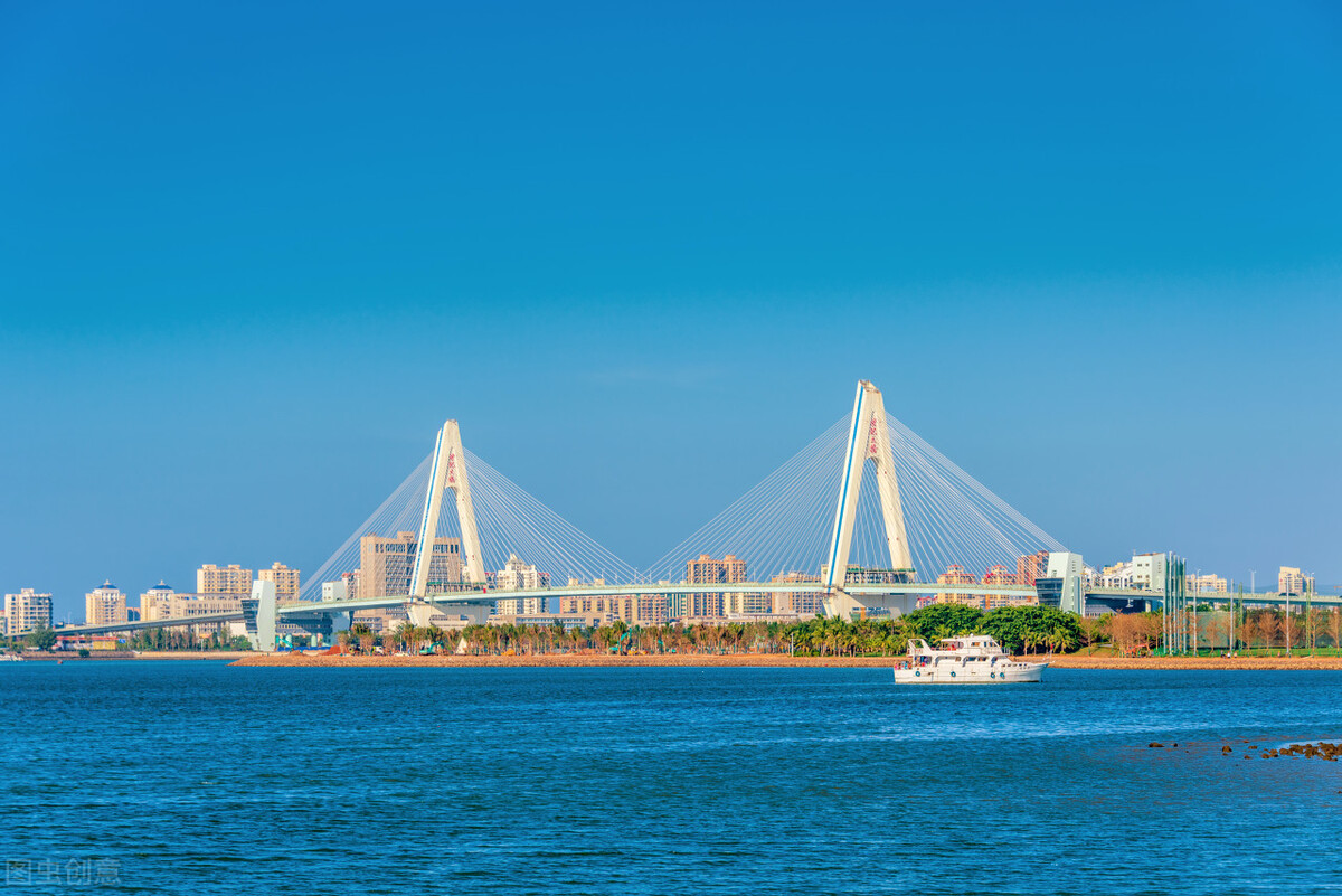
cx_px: 671
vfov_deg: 12.2
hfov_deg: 18.3
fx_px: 4176
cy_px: 448
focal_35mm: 112
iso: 100
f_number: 9
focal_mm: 112
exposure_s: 1/250
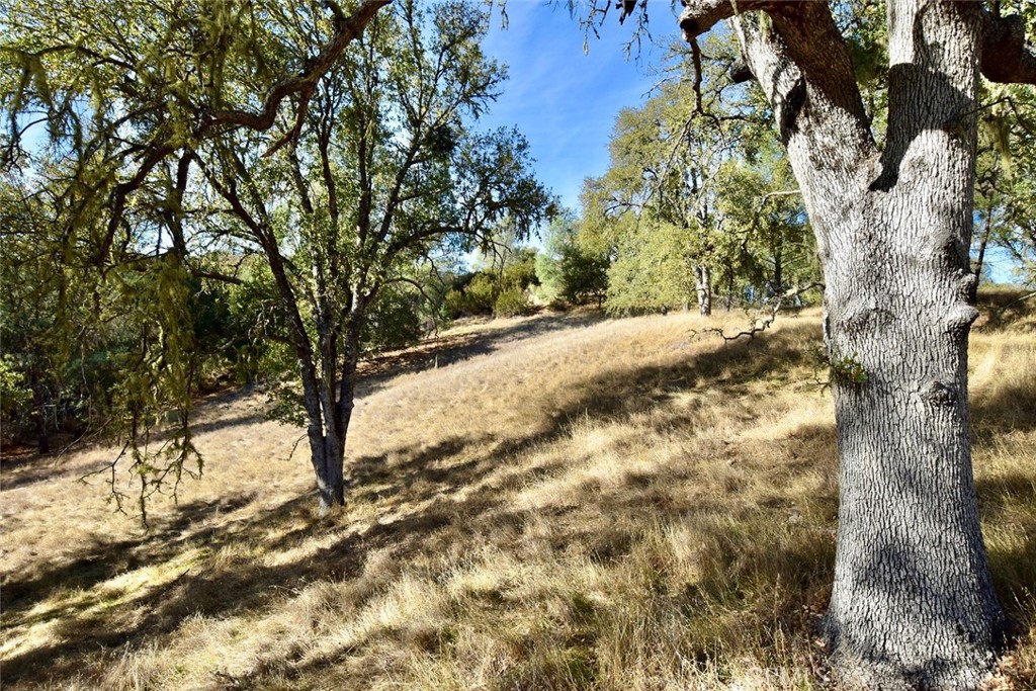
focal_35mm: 18
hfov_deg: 90.0
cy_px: 346
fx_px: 518
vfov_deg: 67.4
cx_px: 518
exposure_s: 1/320
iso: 400
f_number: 10
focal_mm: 12
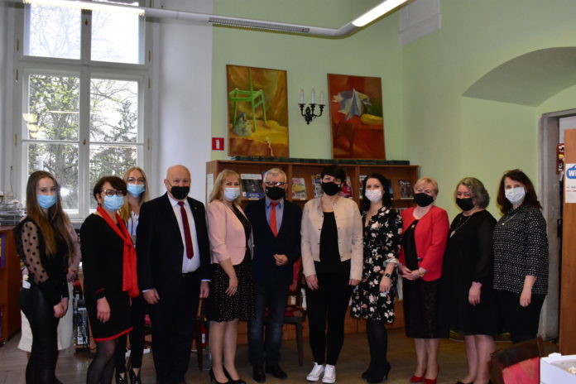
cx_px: 288
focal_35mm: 34
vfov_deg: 38.4
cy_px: 192
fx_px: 552
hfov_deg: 55.1
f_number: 6.3
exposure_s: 1/320
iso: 5000
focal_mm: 23
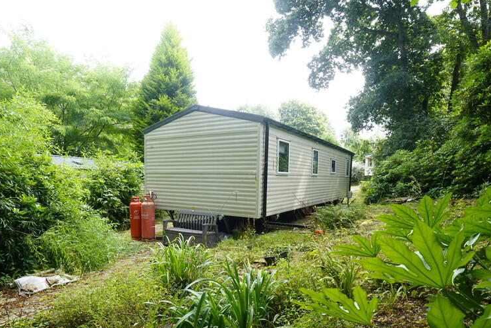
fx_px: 300
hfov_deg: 78.2
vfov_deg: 56.6
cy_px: 202
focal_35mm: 22
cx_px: 213
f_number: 16
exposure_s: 1/60
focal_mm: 16
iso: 1600
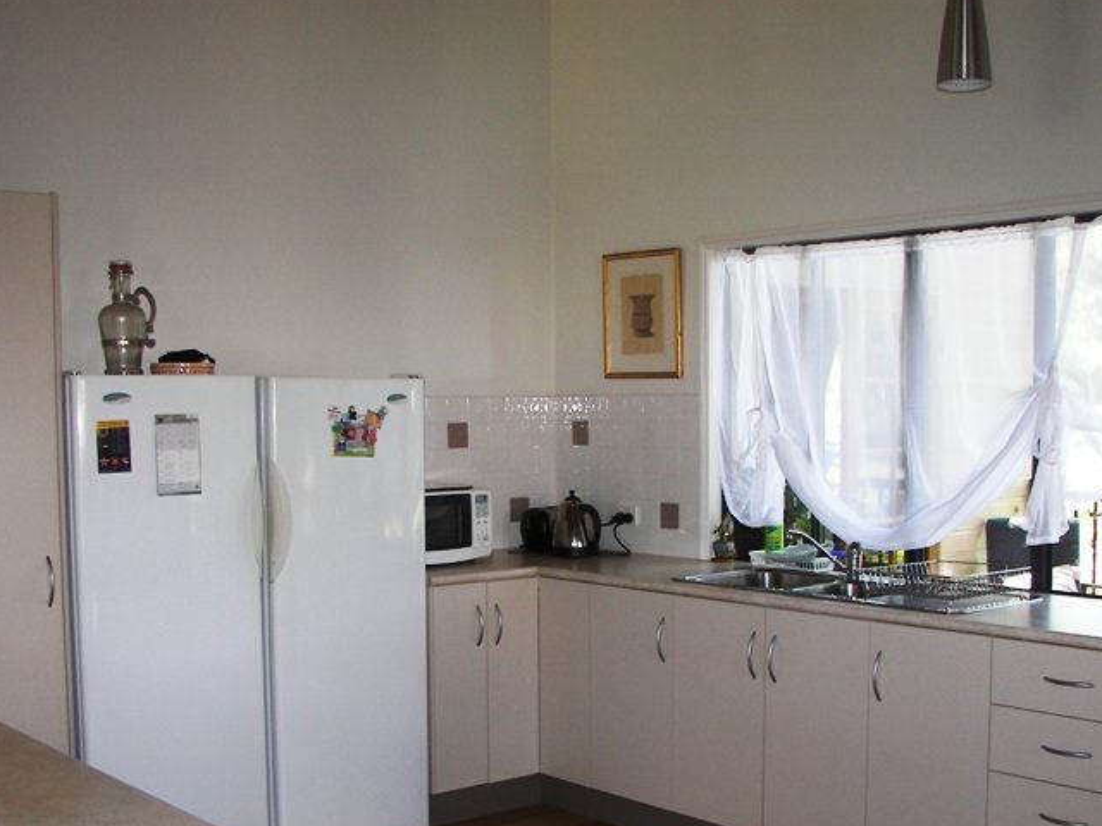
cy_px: 478
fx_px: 1433
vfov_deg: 32.1
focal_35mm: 45
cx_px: 515
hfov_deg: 42.1
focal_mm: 6
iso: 100
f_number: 2.8
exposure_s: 1/30
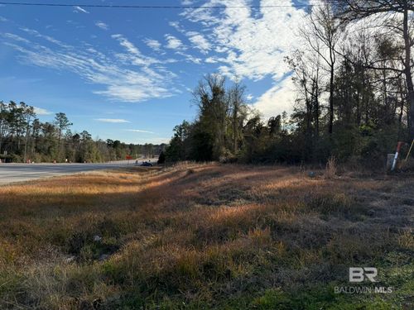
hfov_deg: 71.6
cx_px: 207
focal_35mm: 24
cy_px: 155
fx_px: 287
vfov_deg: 56.8
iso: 100
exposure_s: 1/5714
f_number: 1.78
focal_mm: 6.76
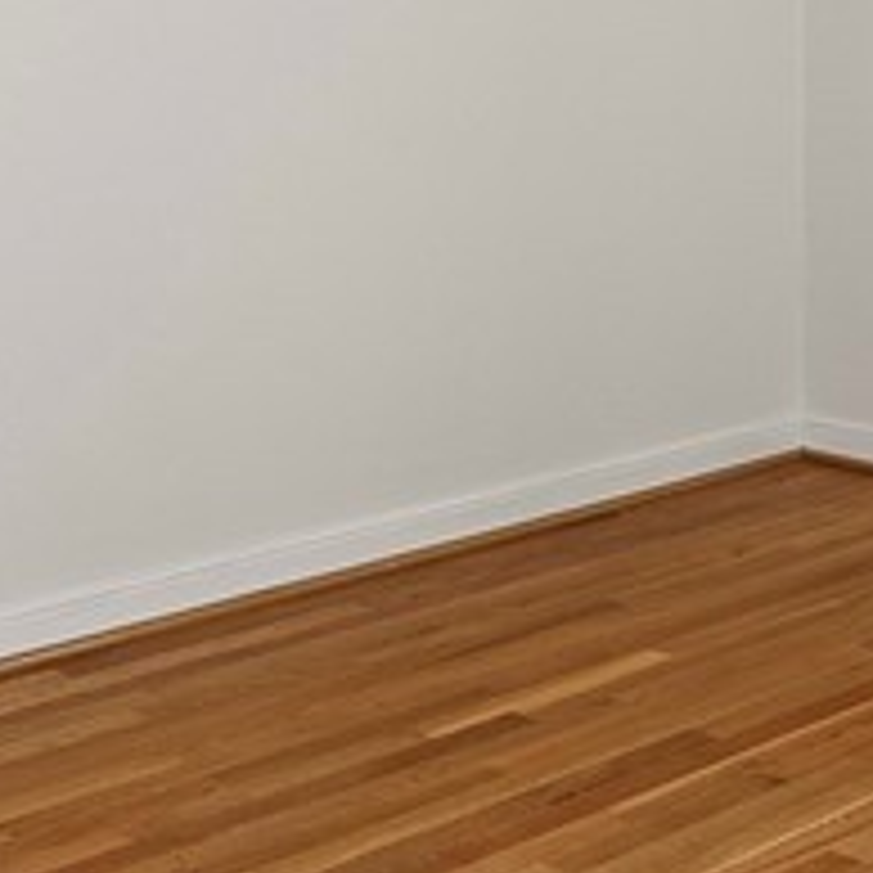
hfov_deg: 22.5
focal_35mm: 76
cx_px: 700
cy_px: -40
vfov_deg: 21.8
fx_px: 2168
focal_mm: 16
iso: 800
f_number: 8
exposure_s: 1/5
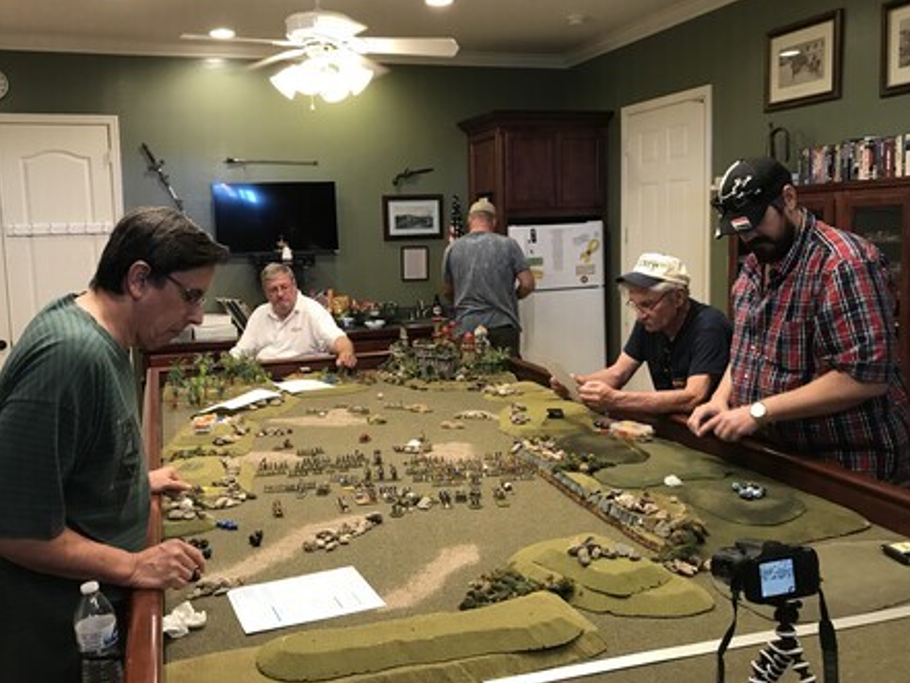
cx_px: 435
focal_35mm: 31
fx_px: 815
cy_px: 320
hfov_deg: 58.3
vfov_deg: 45.4
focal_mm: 3.99
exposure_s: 1/15
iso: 40
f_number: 1.8
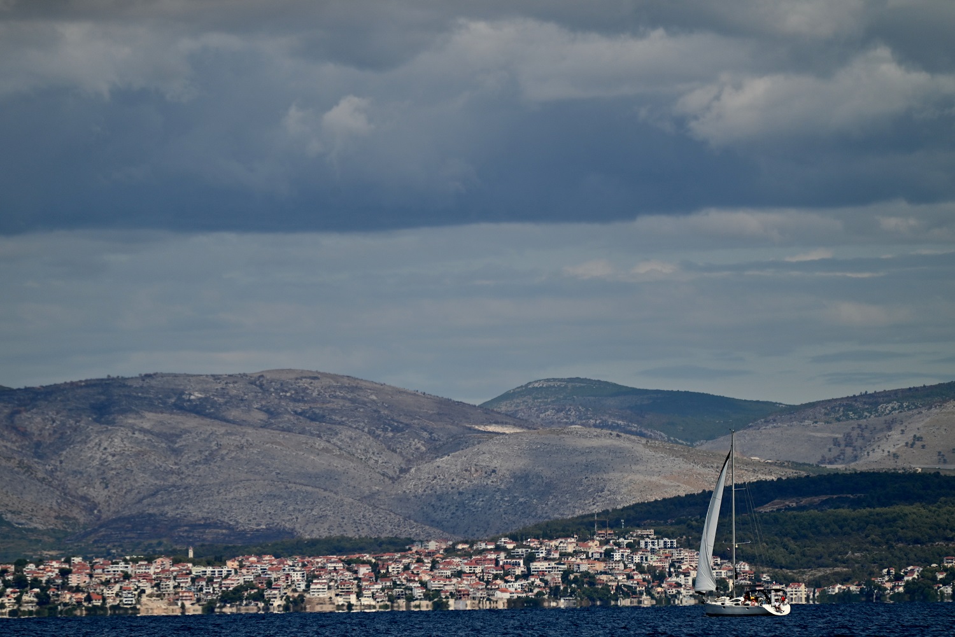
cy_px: 318
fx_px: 7960
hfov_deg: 6.9
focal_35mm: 300
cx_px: 478
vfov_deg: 4.6
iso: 250
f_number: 5.6
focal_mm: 300
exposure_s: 1/4000
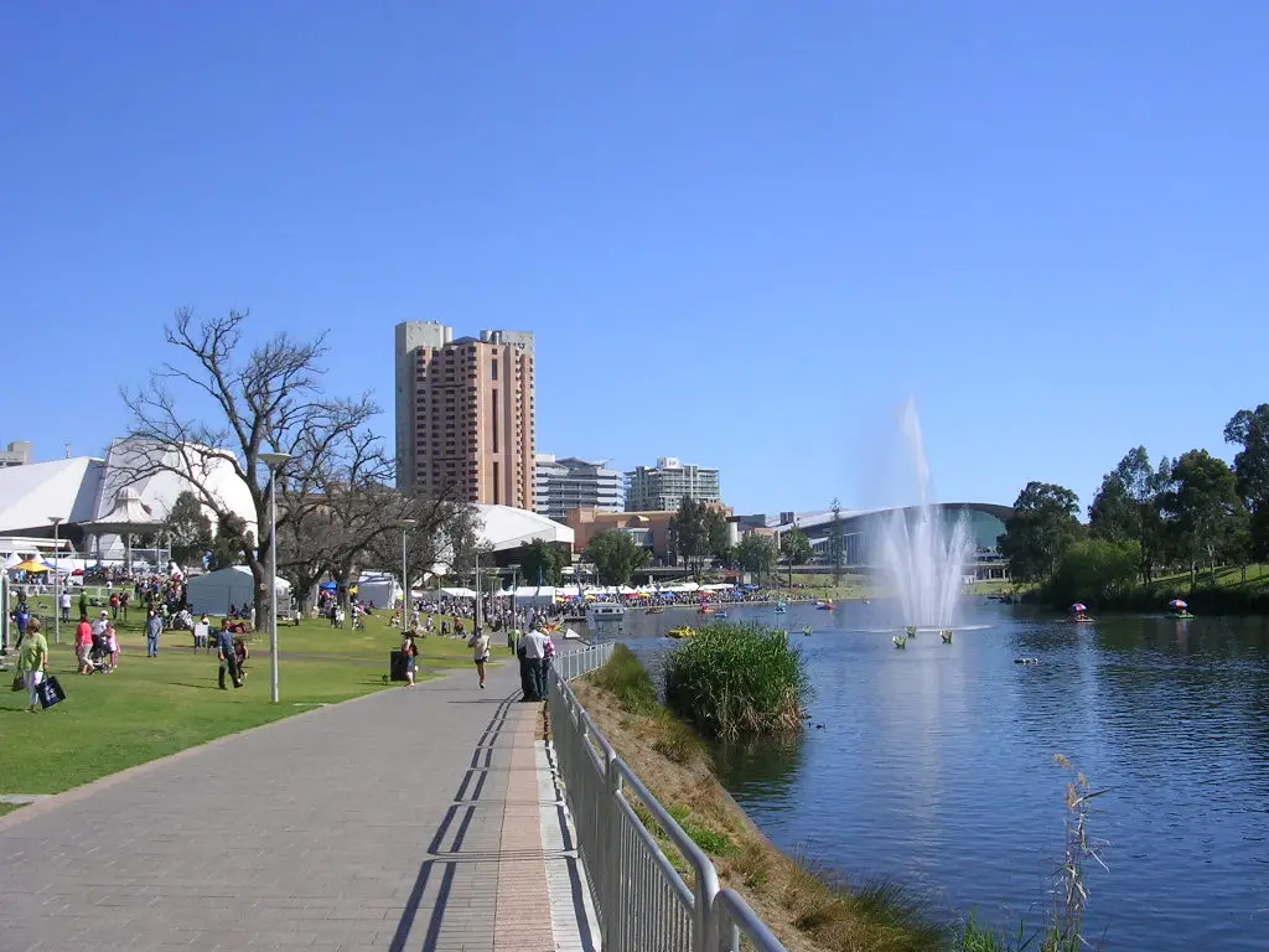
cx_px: 634
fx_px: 1393
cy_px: 476
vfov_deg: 37.7
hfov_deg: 49.0
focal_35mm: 38
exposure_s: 1/363
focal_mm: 5.8
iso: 50
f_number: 5.6
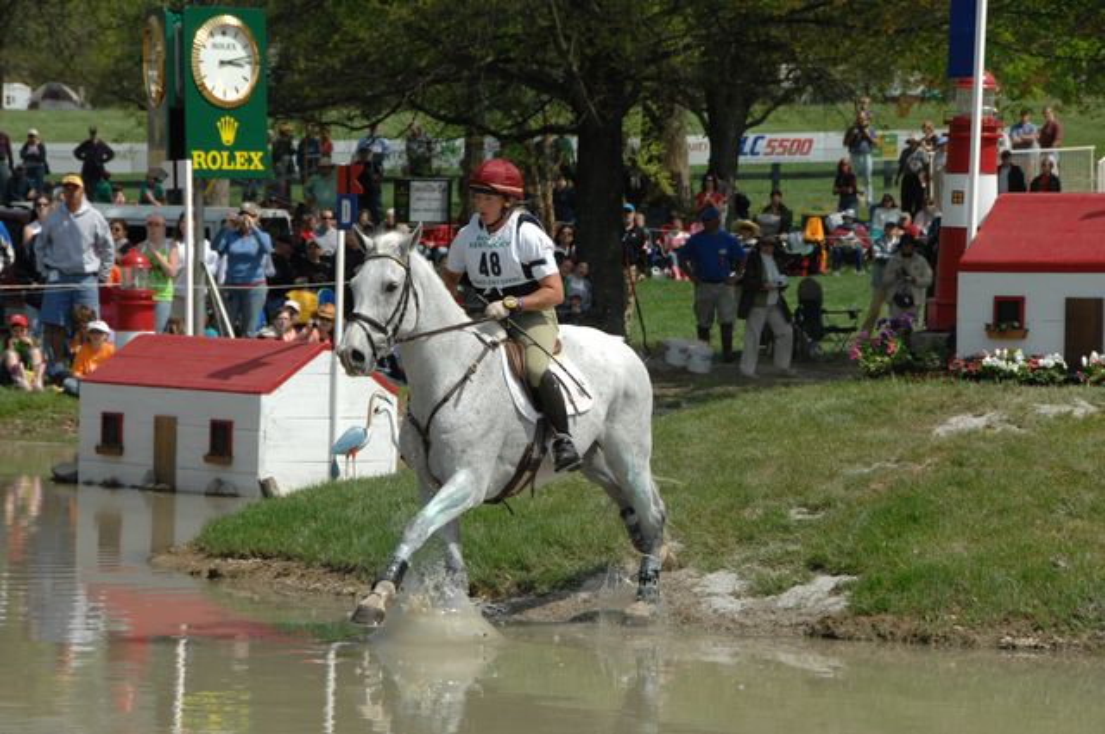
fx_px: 4828
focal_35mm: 158
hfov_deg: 13.1
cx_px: 552
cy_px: 367
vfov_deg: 8.7
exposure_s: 1/1000
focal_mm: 105
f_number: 8.5
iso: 500
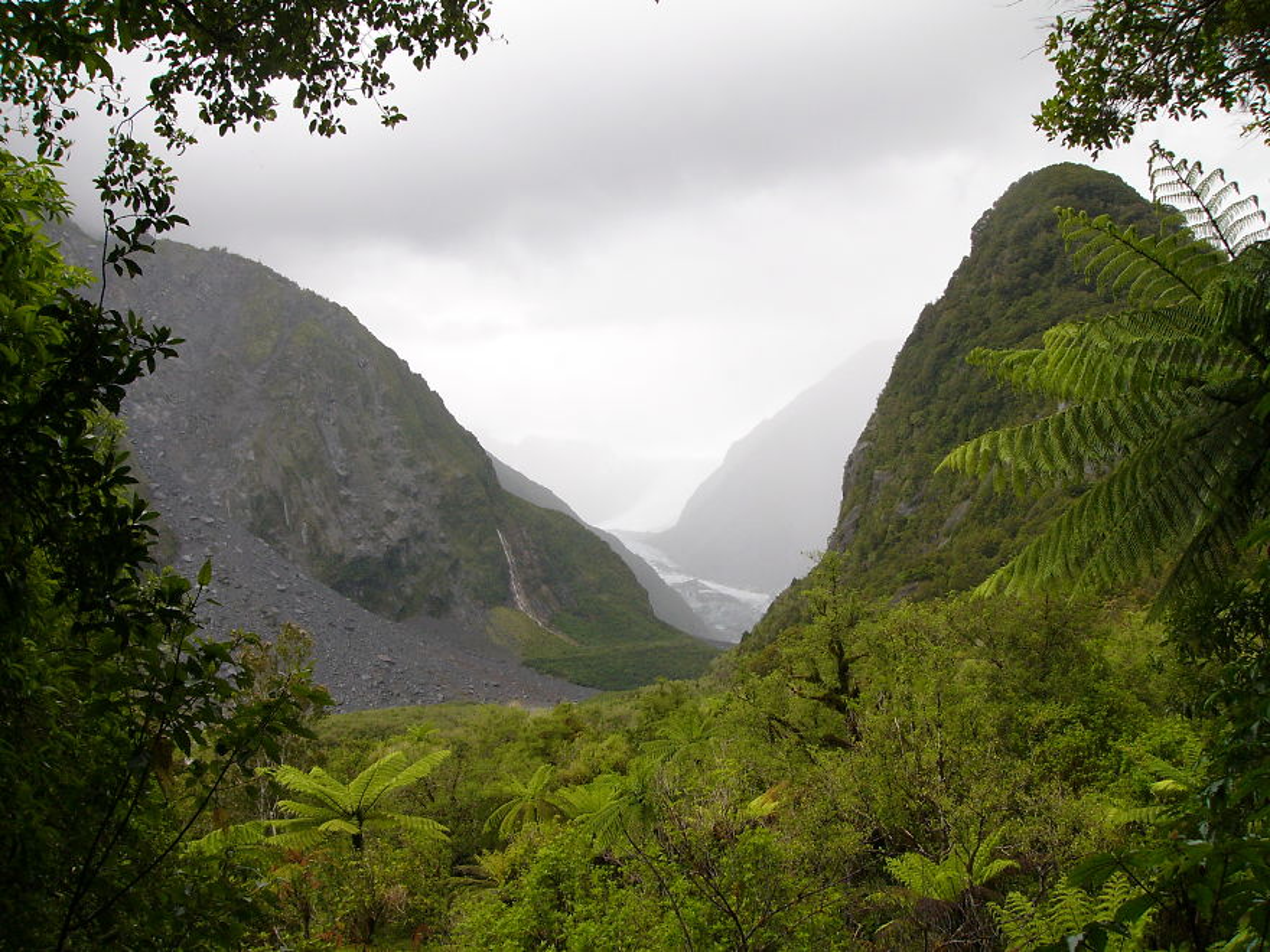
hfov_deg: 51.4
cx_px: 635
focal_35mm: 36
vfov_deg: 39.7
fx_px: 1321
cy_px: 476
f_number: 4
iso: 100
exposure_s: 1/250
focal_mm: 6
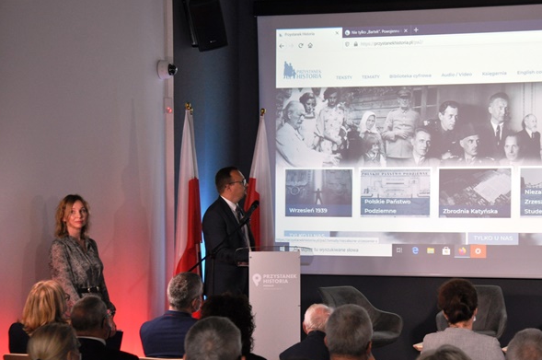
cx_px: 367
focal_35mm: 92
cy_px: 212
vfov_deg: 14.9
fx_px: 1378
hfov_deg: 22.1
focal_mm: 45
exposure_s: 1/50
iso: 800
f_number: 4.8
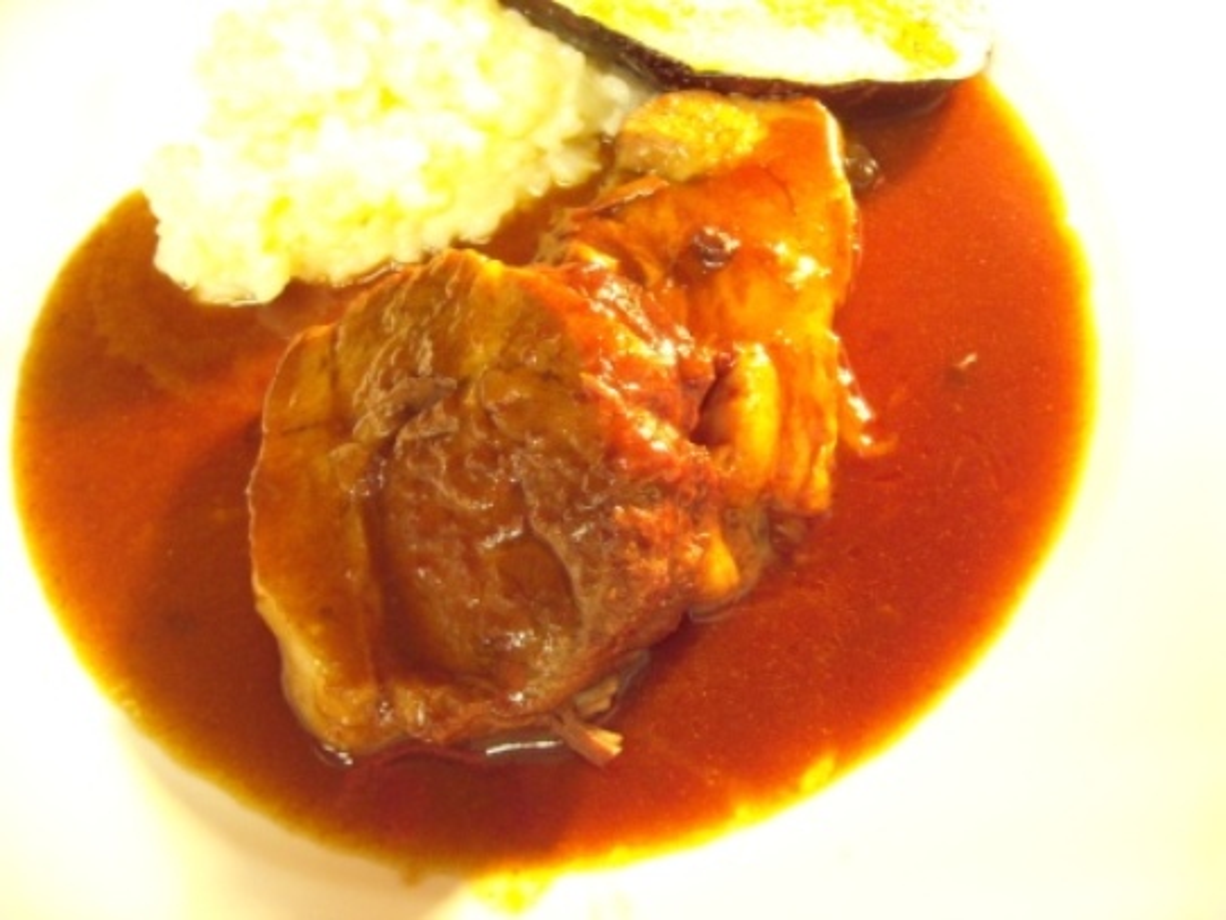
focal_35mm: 35
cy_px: 460
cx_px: 613
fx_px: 1240
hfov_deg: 52.6
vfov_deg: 40.7
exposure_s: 1/15
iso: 400
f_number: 2.8
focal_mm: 5.7
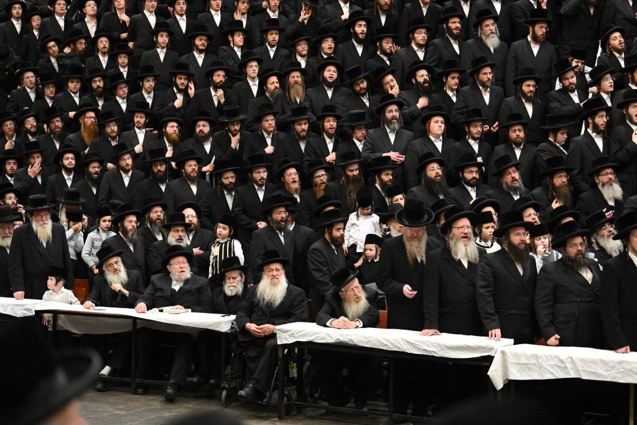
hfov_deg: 28.8
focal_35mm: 70
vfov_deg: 19.5
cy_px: 212
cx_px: 318
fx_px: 1239
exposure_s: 1/125
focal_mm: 70
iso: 800
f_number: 2.8
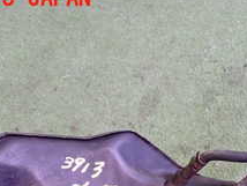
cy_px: 244
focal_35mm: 84
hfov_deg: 22.6
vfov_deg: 16.6
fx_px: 600
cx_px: 227
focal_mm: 5.4
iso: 500
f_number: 2.3
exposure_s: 1/30
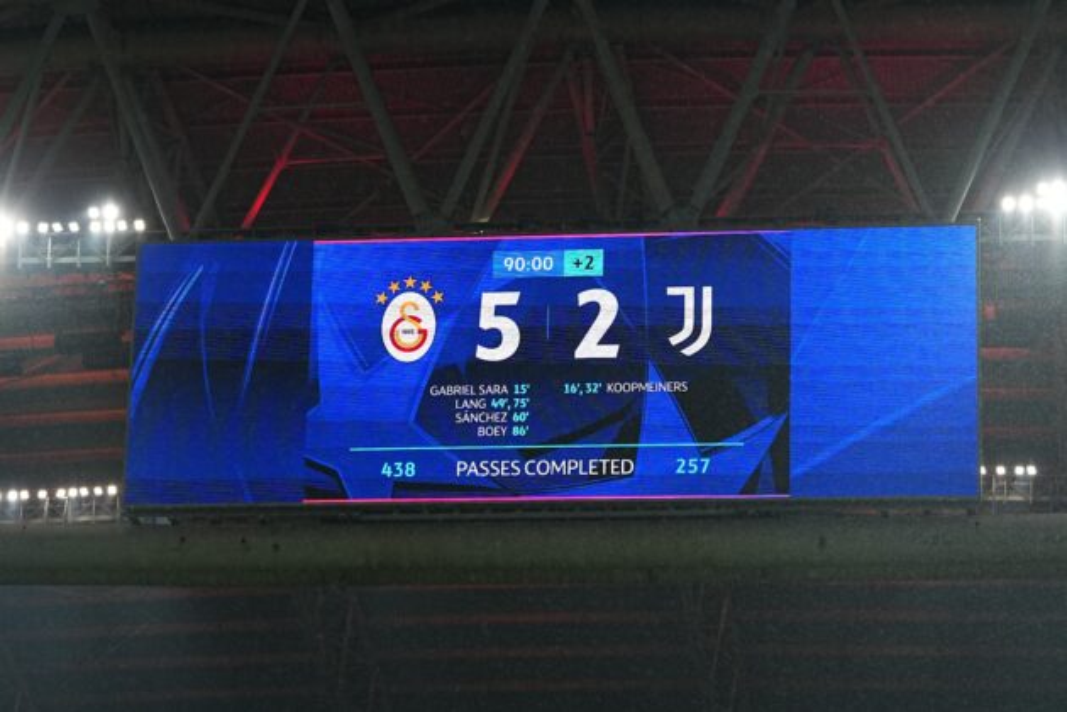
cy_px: 356
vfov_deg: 11.3
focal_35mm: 121
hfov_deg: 16.9
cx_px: 534
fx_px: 3586
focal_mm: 81
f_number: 2.8
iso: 2000
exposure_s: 1/4000
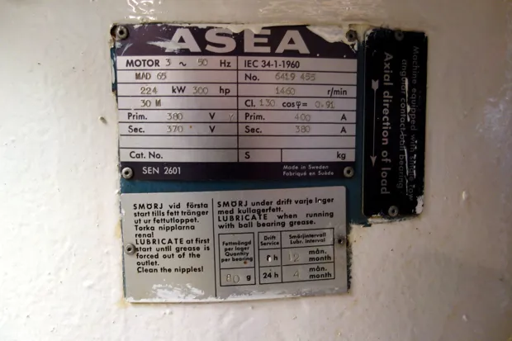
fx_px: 398
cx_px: 256
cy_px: 170
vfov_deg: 46.4
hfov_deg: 65.5
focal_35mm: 28
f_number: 1.8
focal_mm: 10.4
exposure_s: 1/30
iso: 400
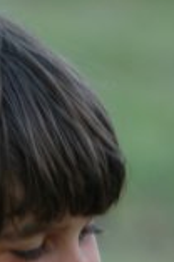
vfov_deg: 2.3
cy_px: 484
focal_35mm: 889
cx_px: -43
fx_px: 6473
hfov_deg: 1.5
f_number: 2.8
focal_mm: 155
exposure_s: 1/60
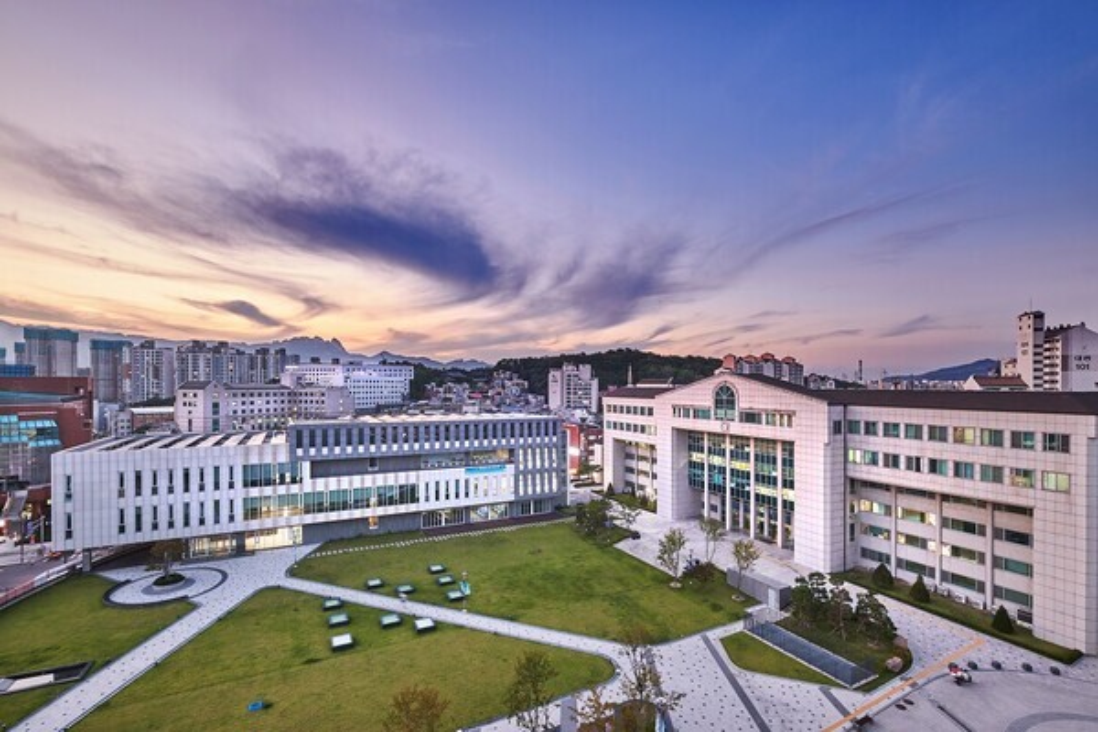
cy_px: 366
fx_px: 457
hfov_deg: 100.4
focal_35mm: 15
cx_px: 549
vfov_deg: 77.3
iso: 200
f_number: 8
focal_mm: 10
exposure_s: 1/2
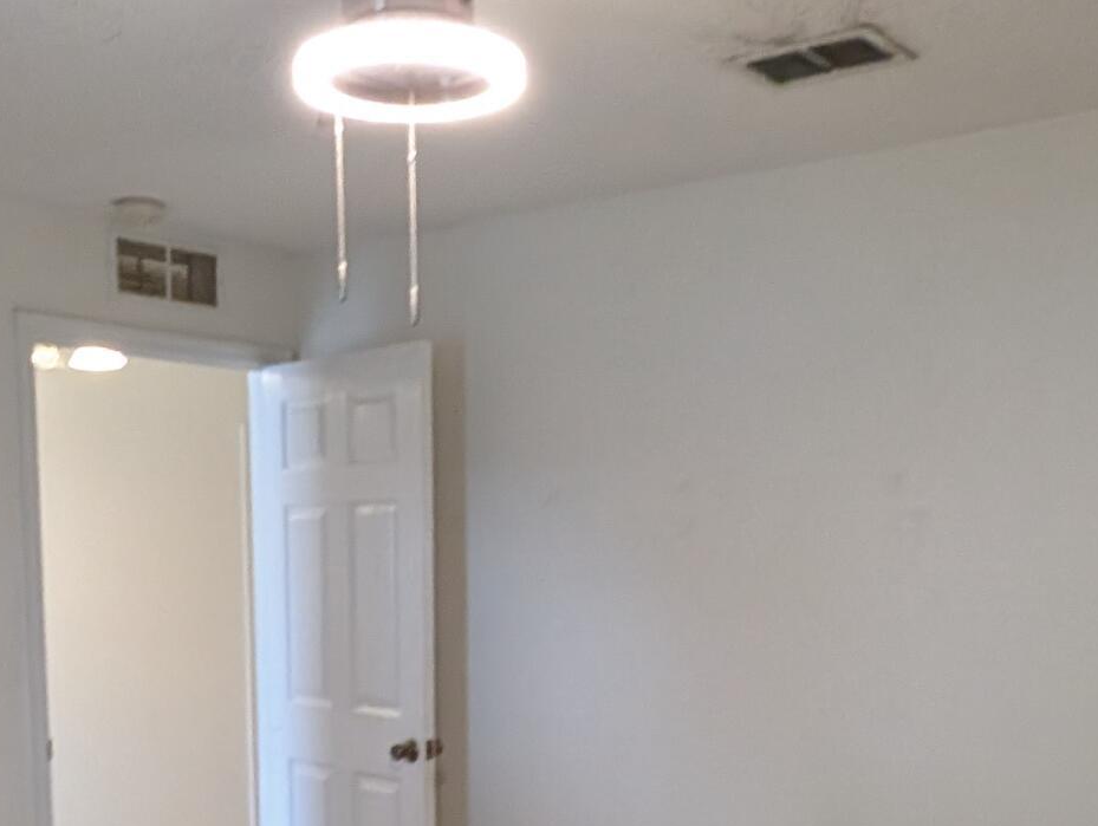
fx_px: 1334
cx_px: 571
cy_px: 728
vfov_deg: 32.8
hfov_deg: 44.7
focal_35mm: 42
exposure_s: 1/60
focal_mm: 1.95
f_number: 2.2
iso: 338
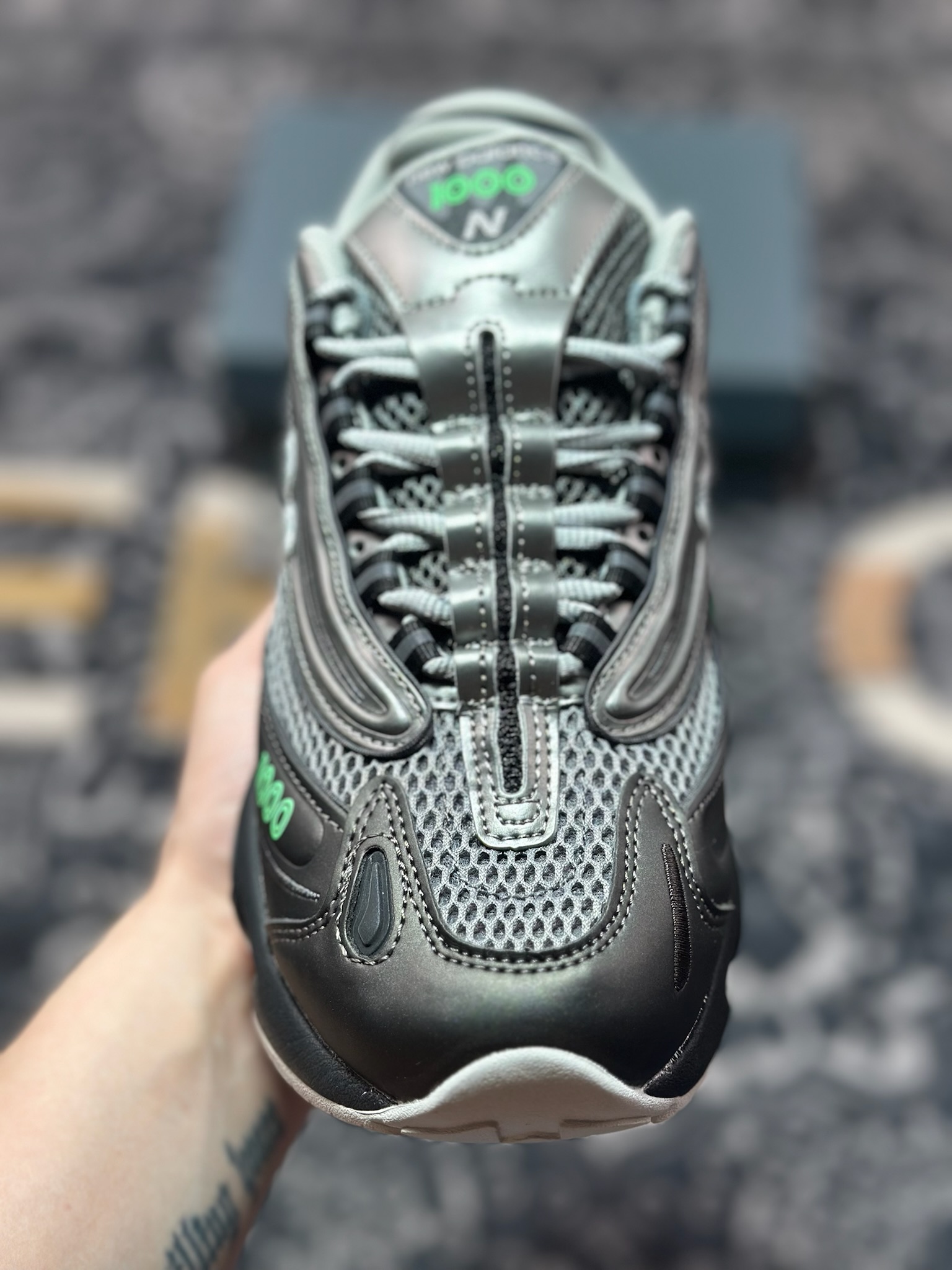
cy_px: 635
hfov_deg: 30.3
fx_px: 1760
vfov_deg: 39.7
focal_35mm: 48
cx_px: 476
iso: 80
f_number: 1.78
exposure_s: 1/255
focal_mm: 6.86
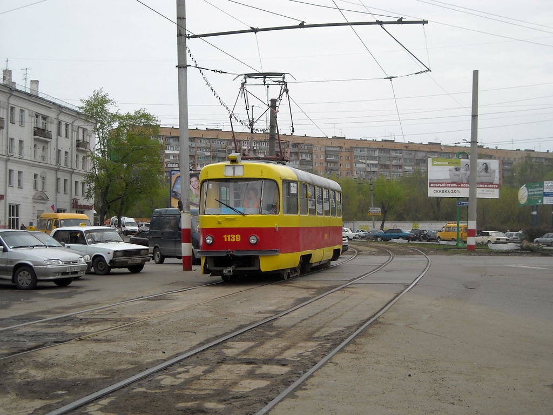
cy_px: 208
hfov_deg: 28.6
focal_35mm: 68
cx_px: 276
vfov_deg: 21.6
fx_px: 1086
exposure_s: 1/125
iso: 64
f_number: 7.3
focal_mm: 11.02
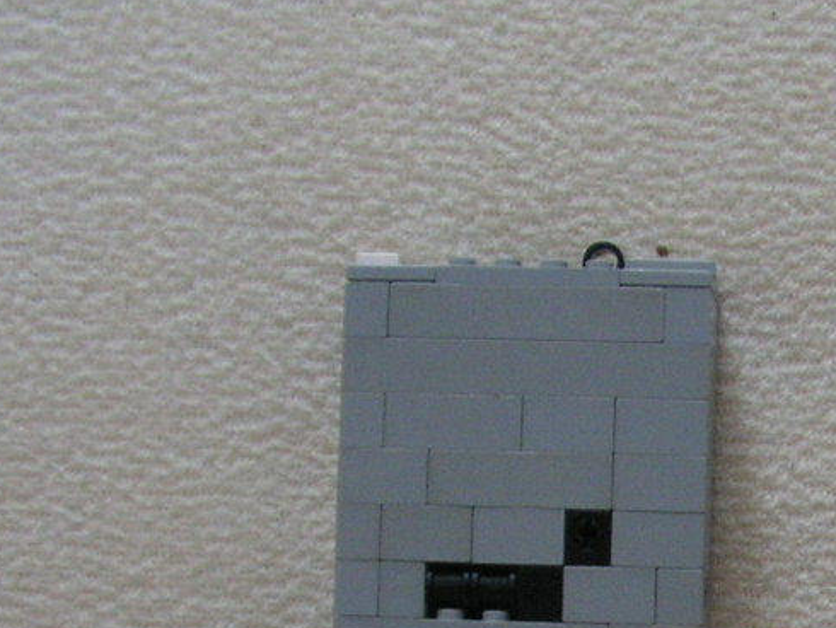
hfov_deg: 20.2
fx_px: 2271
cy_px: 677
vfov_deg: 15.4
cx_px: 836
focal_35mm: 94
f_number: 3.2
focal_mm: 6
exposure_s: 1/20
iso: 200
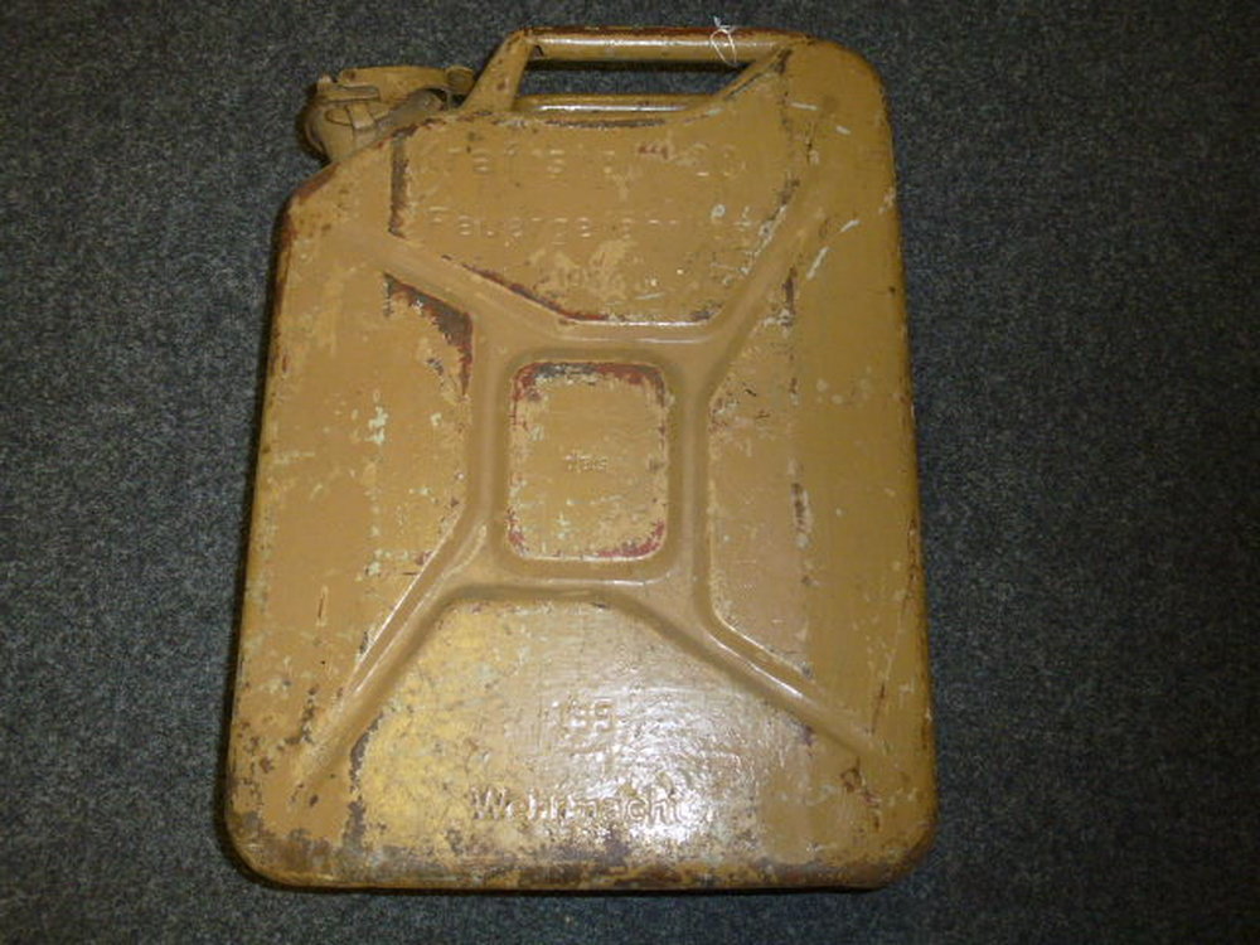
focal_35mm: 33
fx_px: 1201
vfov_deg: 42.9
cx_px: 630
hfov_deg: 55.4
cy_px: 472
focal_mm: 5.9
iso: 320
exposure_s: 1/60
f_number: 3.6
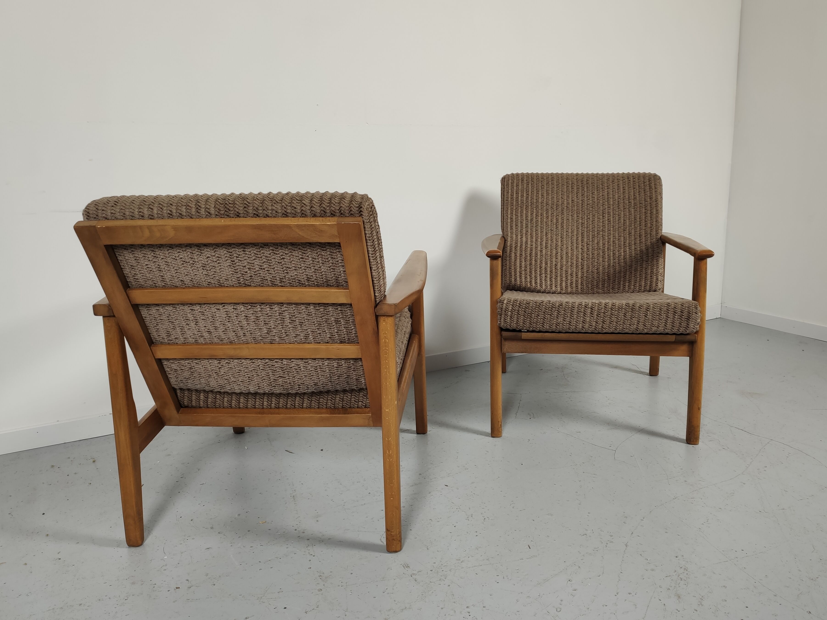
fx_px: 717
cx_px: 445
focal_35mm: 30
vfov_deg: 46.8
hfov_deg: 59.9
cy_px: 308
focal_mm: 4.75
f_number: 1.75
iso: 134
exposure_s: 1/100
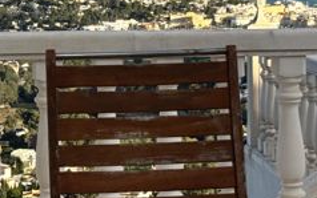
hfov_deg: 12.8
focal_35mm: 163
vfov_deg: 8.0
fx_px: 1409
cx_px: 83
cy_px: 33
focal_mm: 5.96
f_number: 1.6
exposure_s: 1/1783
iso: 32
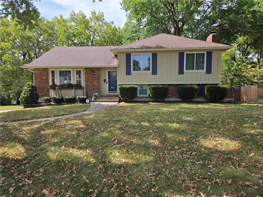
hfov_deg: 73.9
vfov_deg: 58.9
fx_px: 175
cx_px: 132
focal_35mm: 23
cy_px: 98
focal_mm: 5.4
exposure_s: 1/1055
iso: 25
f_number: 1.8
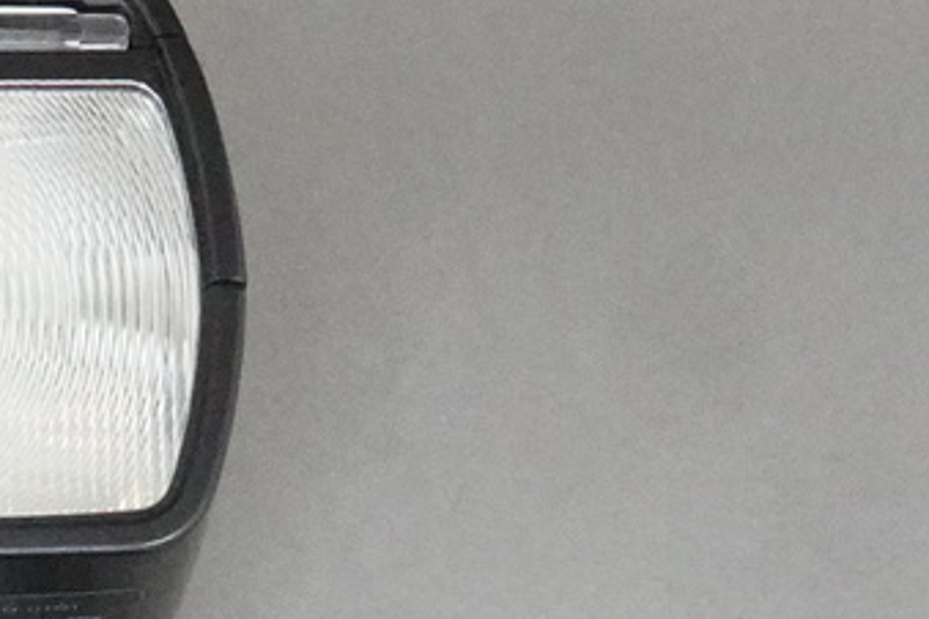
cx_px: -230
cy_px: 893
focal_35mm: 163
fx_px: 4206
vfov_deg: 8.3
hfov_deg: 12.3
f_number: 11
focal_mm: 17.19
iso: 6400
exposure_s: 1/30
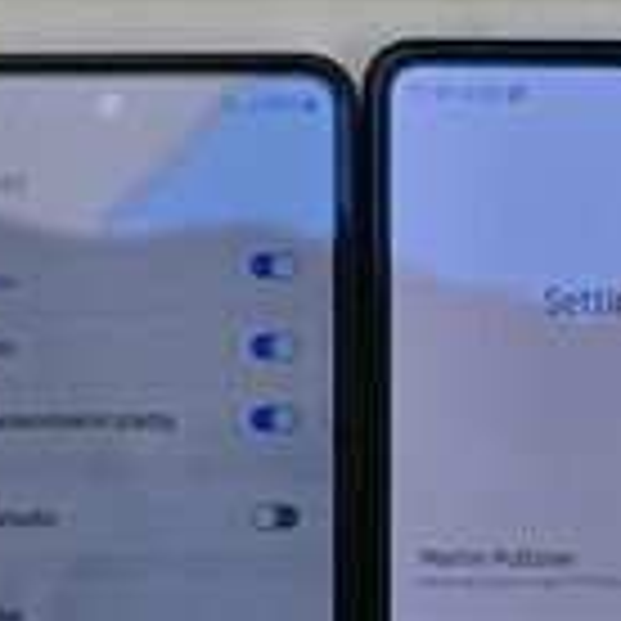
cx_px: 306
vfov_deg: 10.9
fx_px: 3227
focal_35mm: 159
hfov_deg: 11.0
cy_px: 619
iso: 100
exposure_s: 1/160
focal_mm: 28
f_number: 6.3
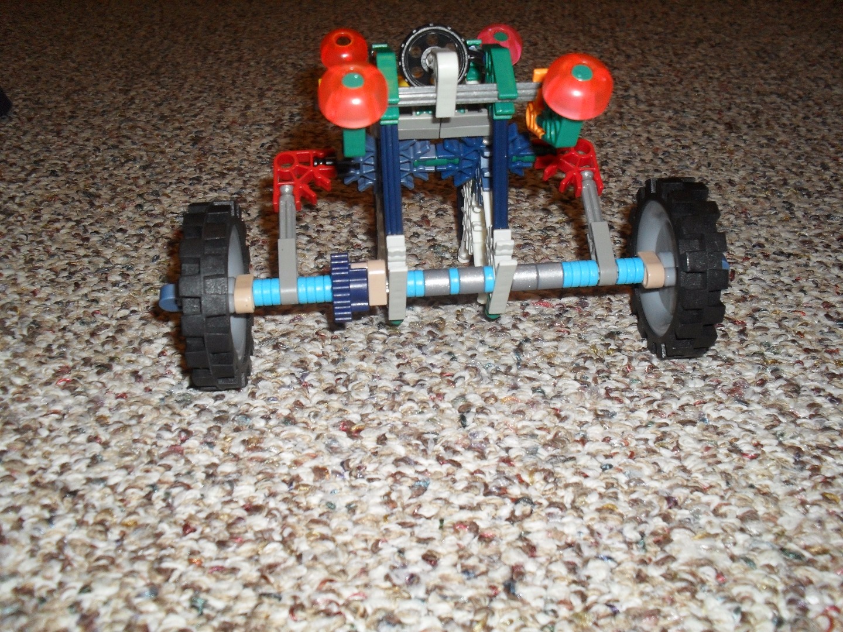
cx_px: 422
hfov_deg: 52.6
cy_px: 316
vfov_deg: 40.7
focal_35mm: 35
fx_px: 852
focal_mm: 6.3
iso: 200
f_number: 3.2
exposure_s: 1/45
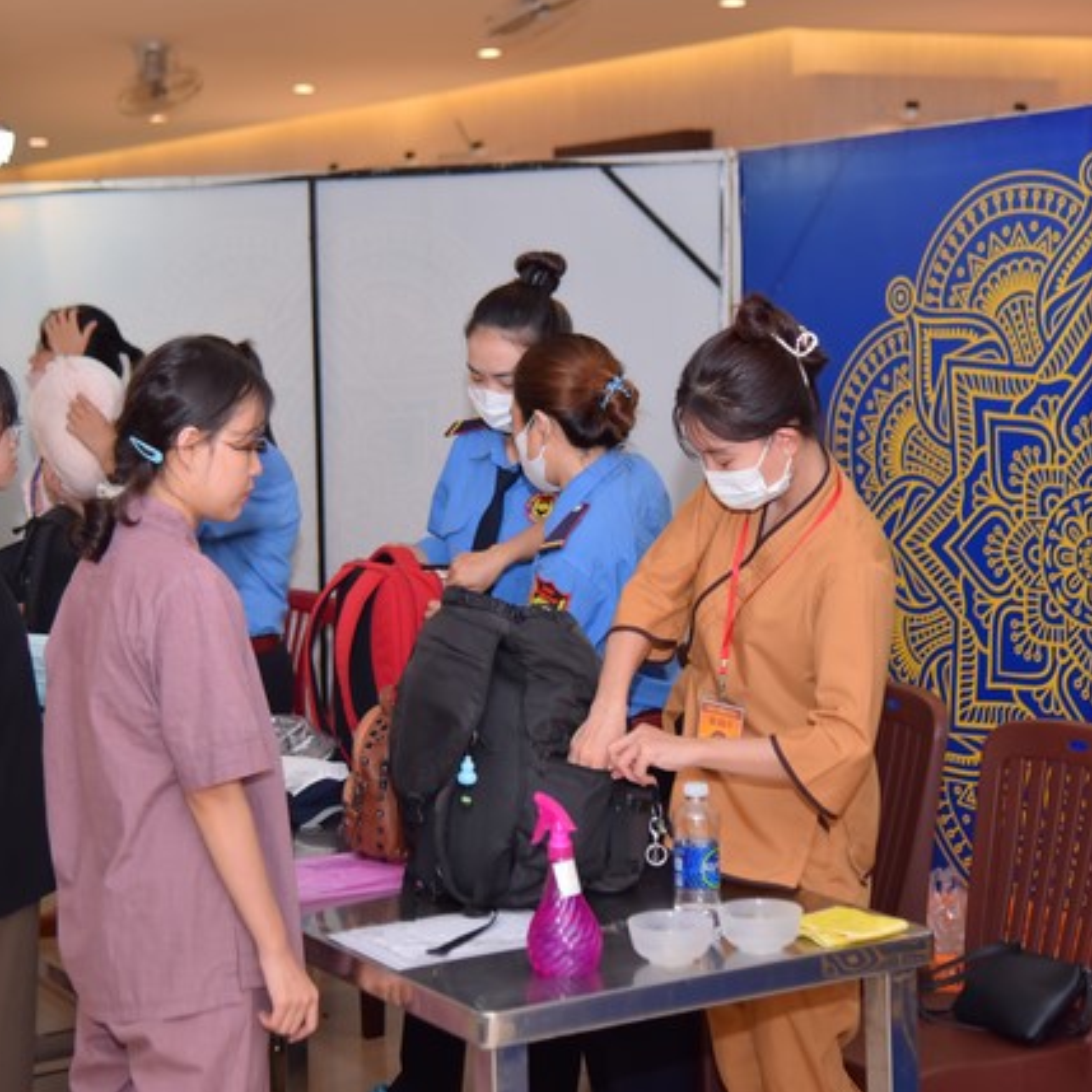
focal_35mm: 67
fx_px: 2391
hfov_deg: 25.7
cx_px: 481
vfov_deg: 25.7
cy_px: 543
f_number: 4
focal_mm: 52
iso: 400
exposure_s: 1/160
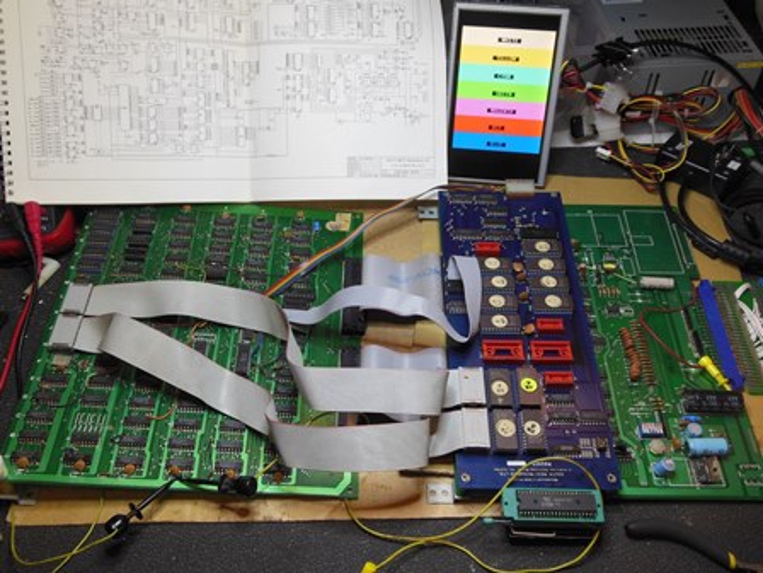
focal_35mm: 33
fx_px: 727
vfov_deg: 42.9
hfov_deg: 55.4
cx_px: 382
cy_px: 286
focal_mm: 6
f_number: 3.5
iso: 200
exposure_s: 1/30
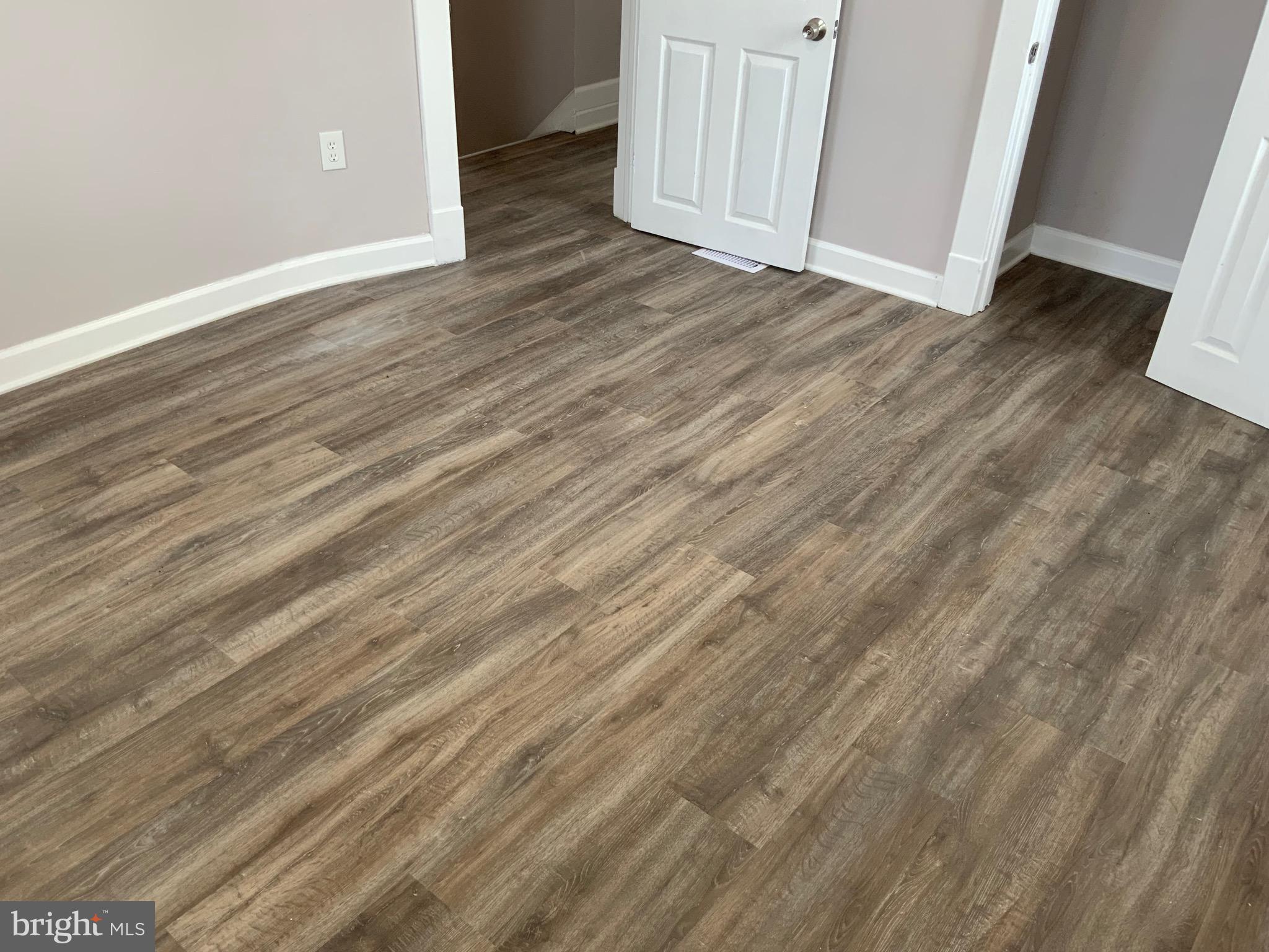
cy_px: 476
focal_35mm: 29
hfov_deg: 61.7
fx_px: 1063
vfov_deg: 48.2
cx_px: 634
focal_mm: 3
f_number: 1.8
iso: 40
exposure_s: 1/120
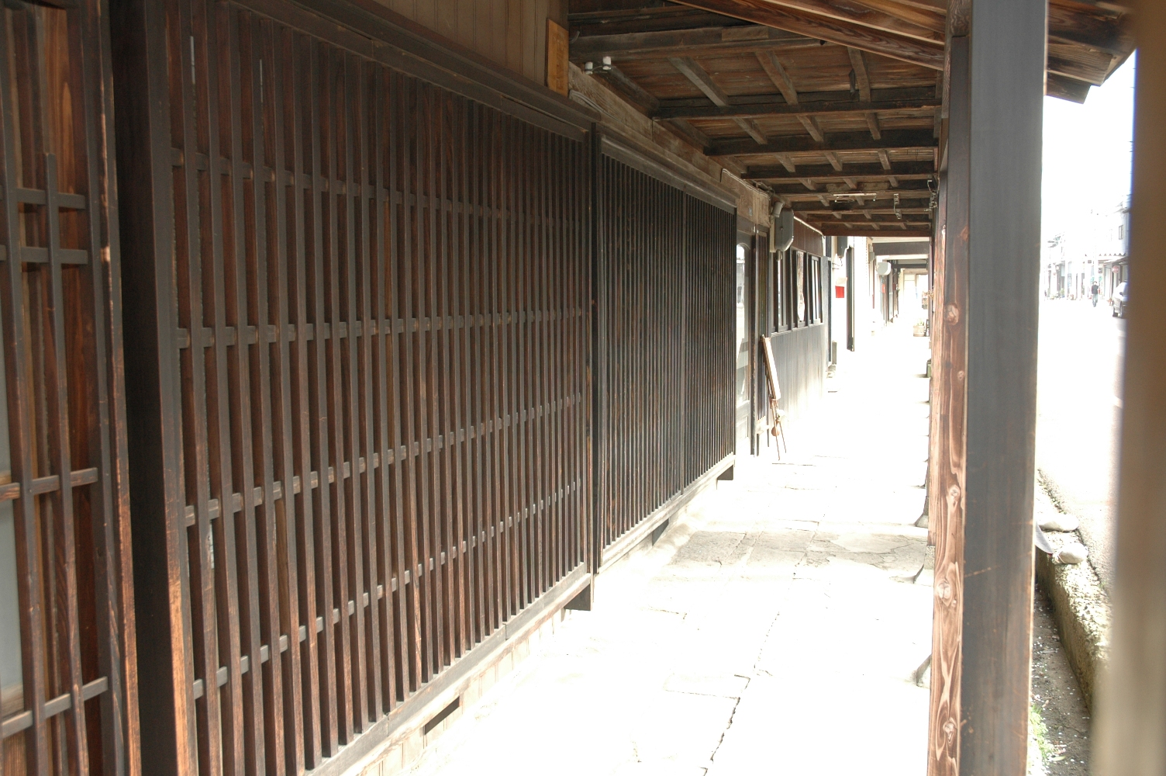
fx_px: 1165
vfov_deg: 36.8
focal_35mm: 36
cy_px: 388
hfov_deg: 53.2
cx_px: 583
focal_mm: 24
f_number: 5
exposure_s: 1/60
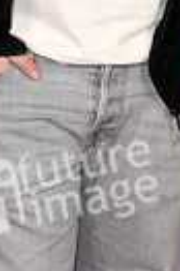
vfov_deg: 9.9
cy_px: -120
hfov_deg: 6.8
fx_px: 1519
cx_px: 112
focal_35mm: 202
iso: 100
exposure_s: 1/200
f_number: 4
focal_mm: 66
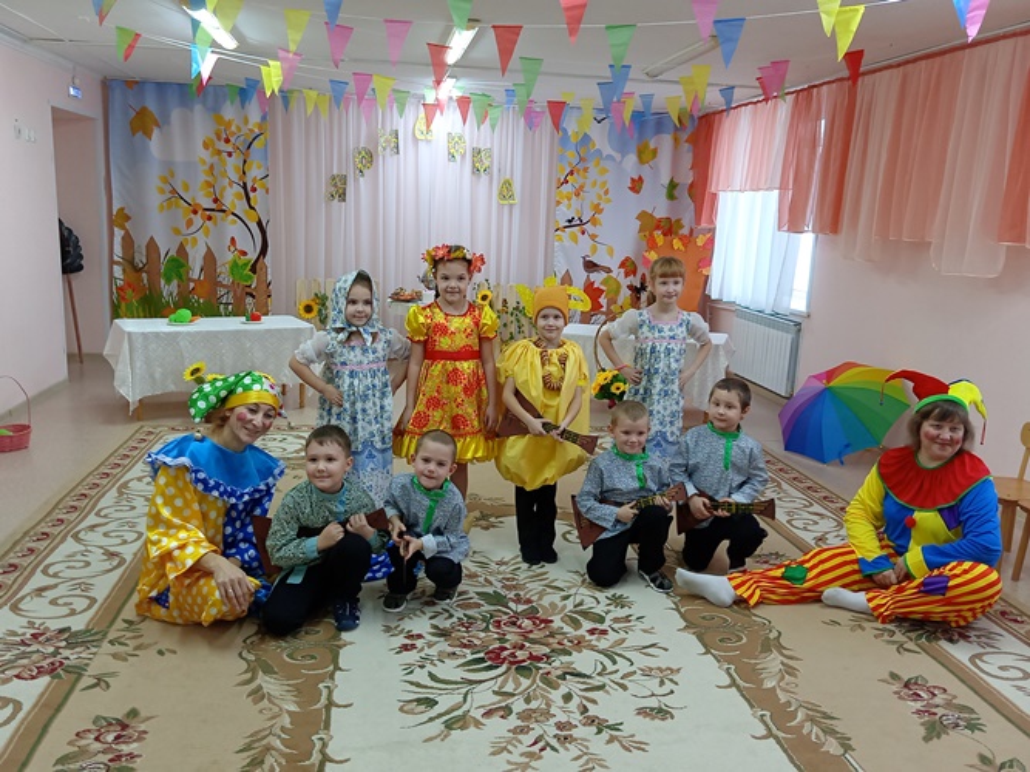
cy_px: 386
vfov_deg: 48.2
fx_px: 863
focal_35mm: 29
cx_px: 515
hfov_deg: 61.7
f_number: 1.8
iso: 211
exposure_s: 1/25
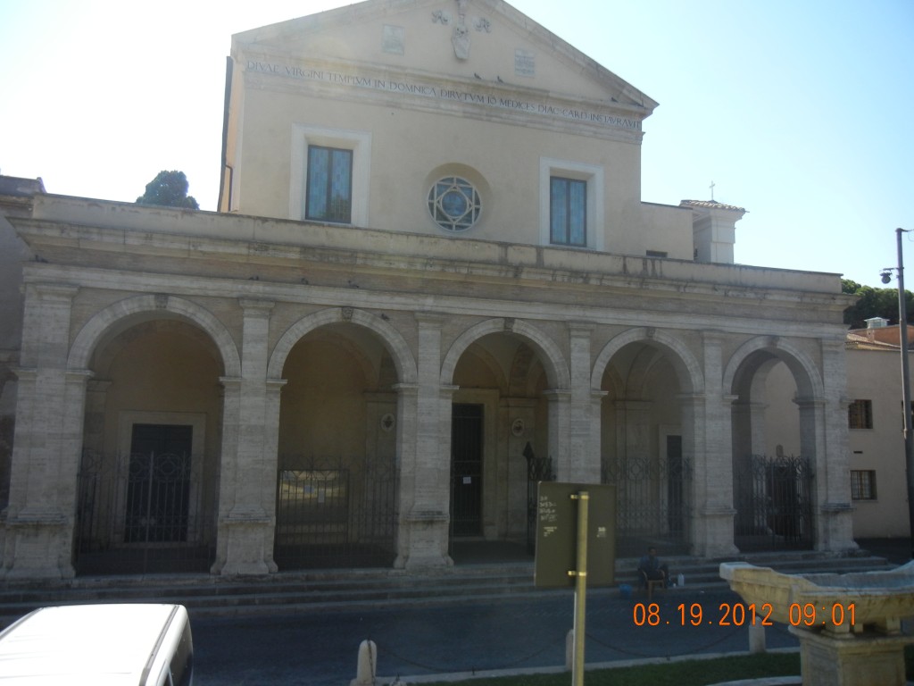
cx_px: 457
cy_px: 343
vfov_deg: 46.8
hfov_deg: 60.0
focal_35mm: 30
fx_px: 792
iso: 160
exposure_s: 1/790
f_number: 3.5
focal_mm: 5.4
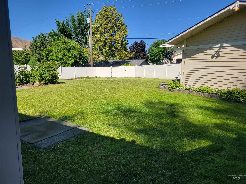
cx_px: 123
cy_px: 92
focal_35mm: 26
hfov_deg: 67.3
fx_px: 185
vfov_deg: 53.1
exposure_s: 1/2099
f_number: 1.8
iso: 40
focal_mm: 5.4
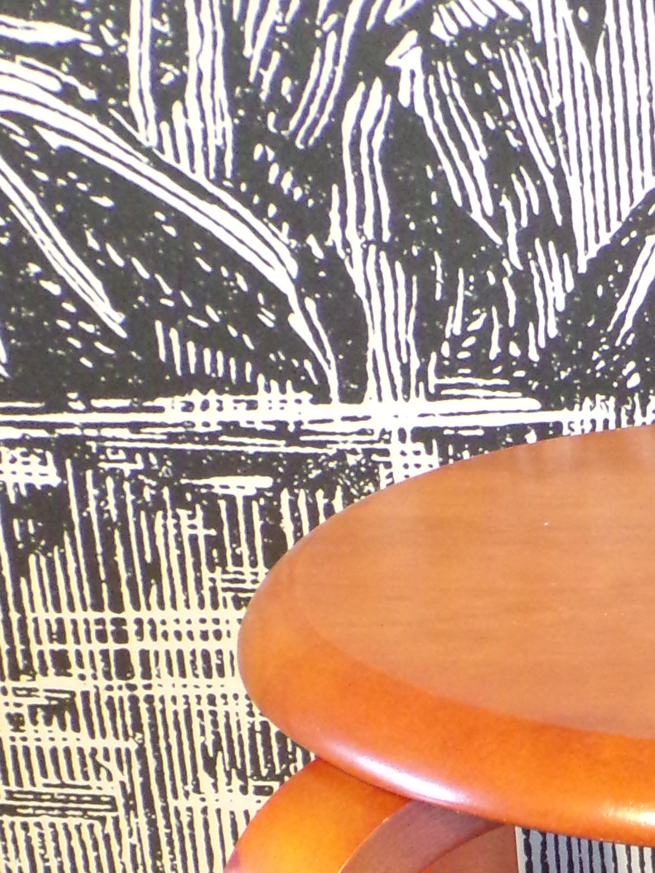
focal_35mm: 91
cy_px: 1026
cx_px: 821
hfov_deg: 15.5
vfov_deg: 20.3
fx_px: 2296
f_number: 3.2
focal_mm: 5.8
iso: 518
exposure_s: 1/20
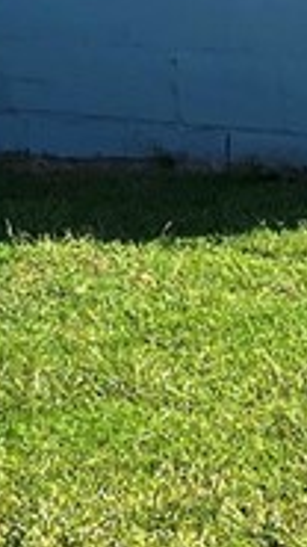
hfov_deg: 4.7
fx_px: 3764
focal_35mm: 260
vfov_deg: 8.1
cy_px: -284
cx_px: 50
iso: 12
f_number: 1.7
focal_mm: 6.3
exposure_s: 1/833
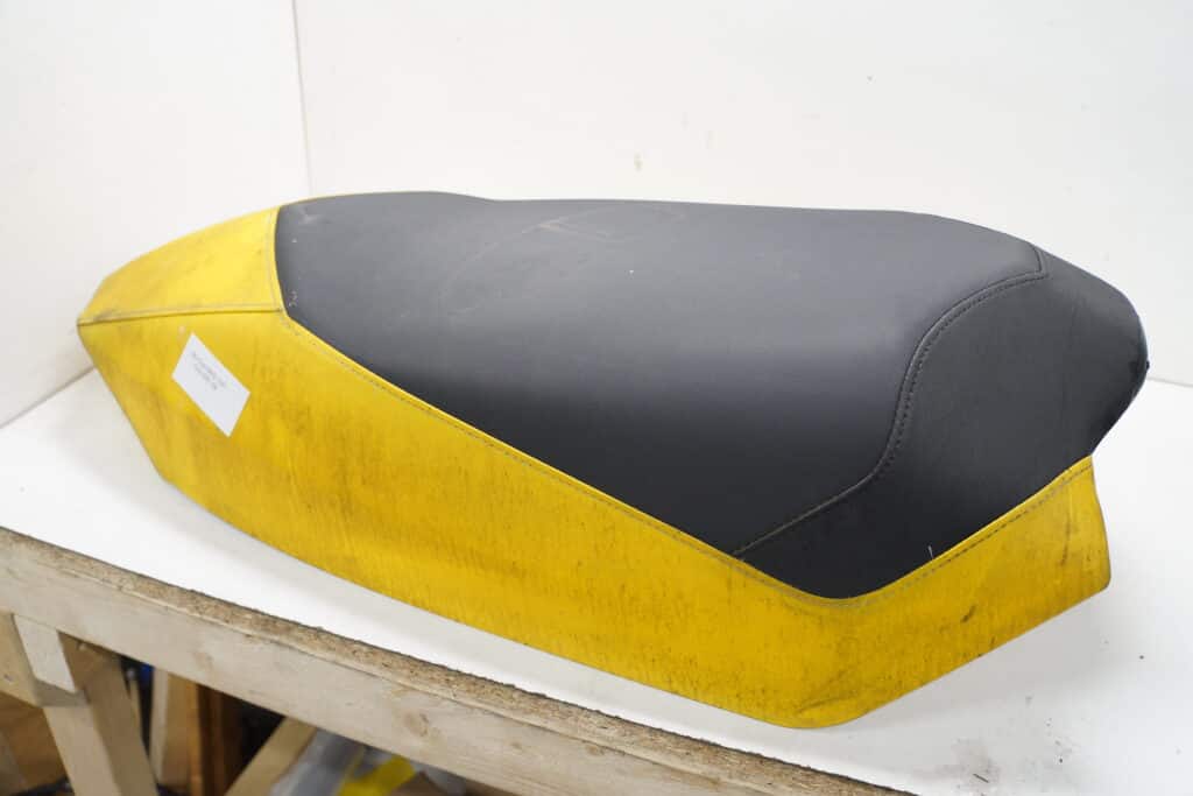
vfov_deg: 47.9
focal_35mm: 27
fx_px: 895
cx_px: 596
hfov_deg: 67.4
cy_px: 398
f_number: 3.5
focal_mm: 18
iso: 400
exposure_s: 1/60
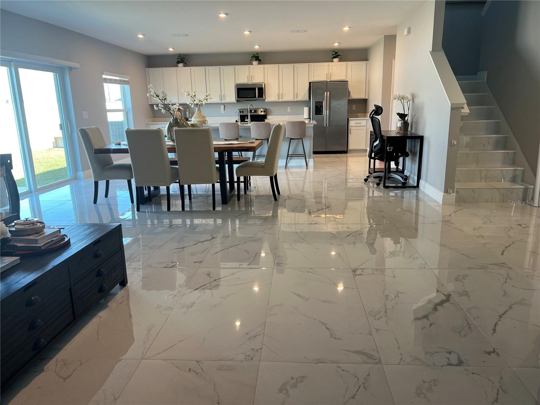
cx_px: 270
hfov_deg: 67.3
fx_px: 406
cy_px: 202
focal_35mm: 26
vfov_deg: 53.1
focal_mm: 5.7
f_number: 1.5
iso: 80
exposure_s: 1/120
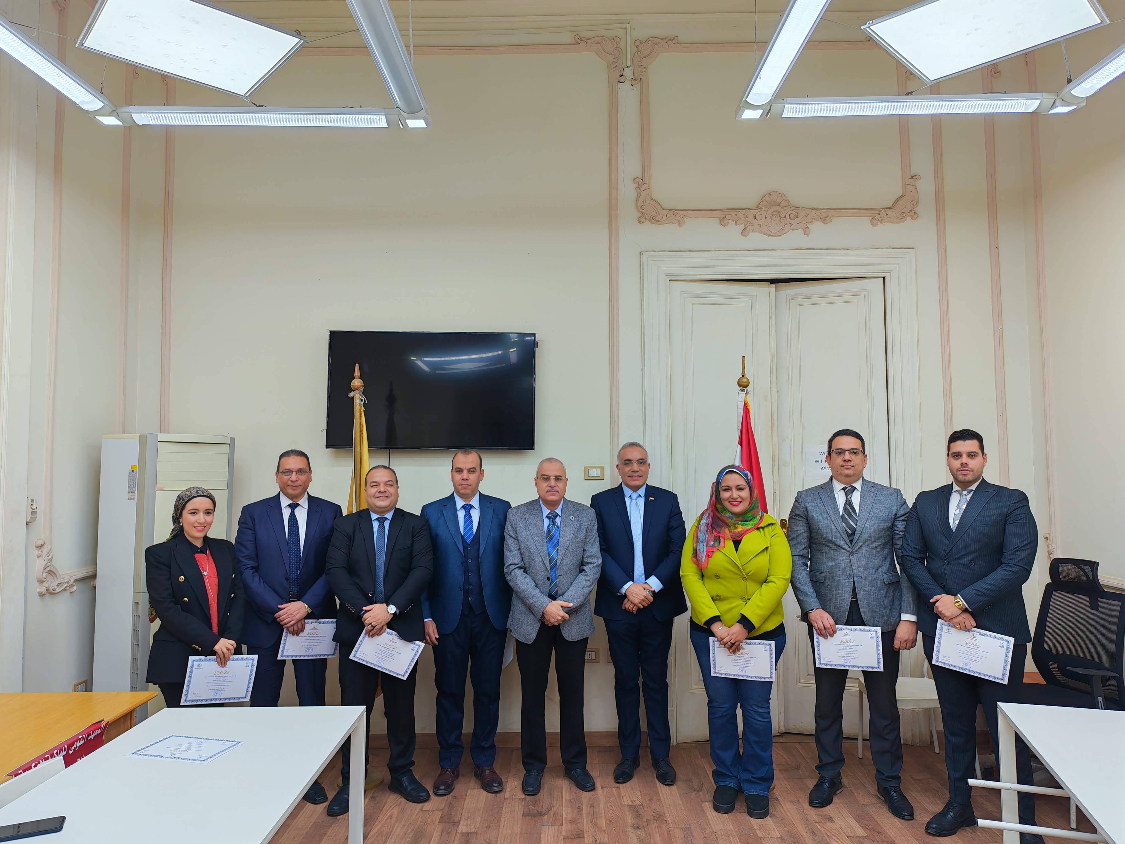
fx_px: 780
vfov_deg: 56.8
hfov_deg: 71.6
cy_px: 422
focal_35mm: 24
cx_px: 562
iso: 160
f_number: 1.9
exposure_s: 1/100
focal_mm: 6.12
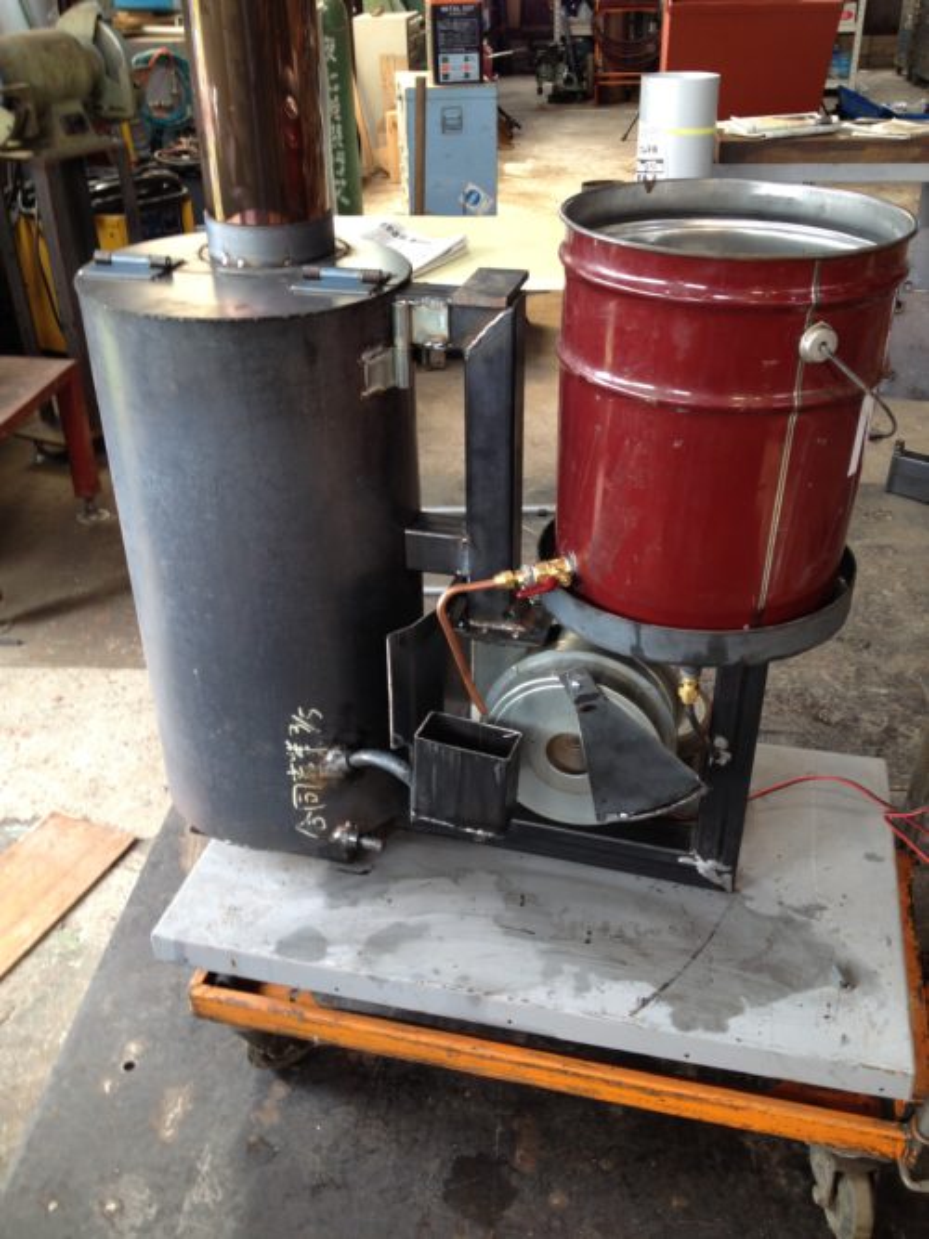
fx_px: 1253
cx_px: 464
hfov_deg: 40.7
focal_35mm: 35
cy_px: 620
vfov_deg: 52.6
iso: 50
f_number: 2.4
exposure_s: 1/24
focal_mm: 4.28
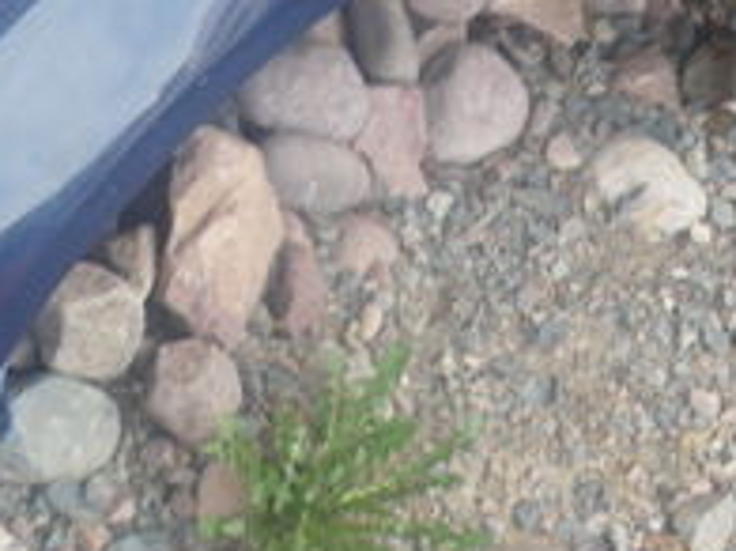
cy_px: 121
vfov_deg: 12.5
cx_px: -94
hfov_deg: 16.2
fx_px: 2507
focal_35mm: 118
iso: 100
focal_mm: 6.3
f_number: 3.5
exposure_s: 1/50
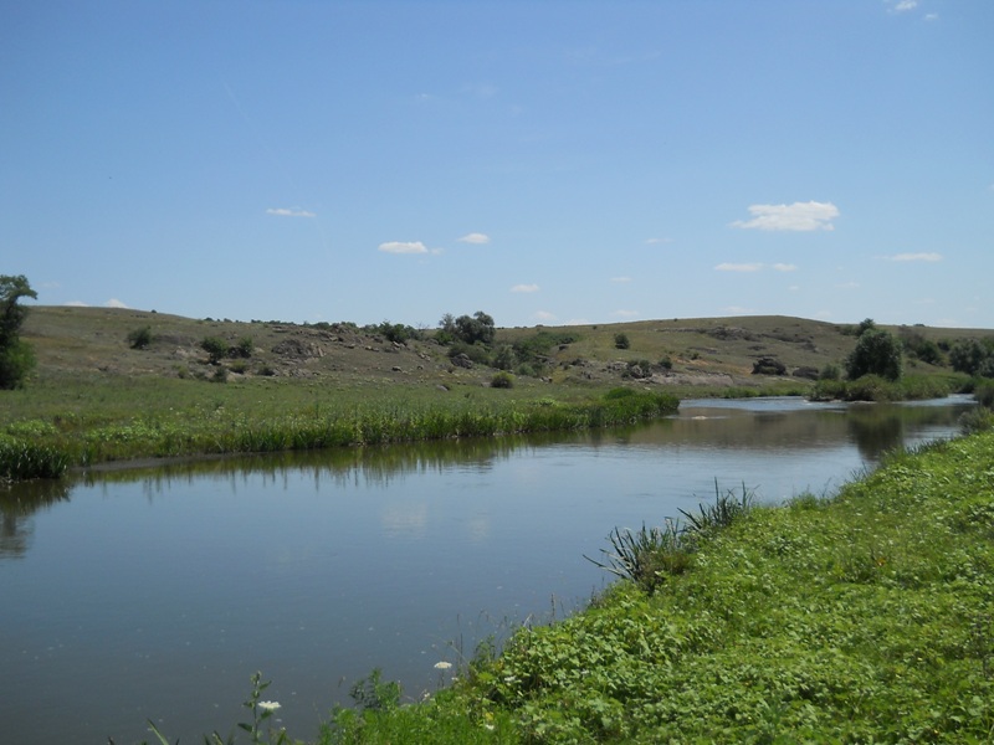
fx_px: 1177
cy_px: 372
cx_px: 497
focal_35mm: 41
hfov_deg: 45.8
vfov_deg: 35.1
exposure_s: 1/500
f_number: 5.5
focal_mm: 6.72
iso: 80
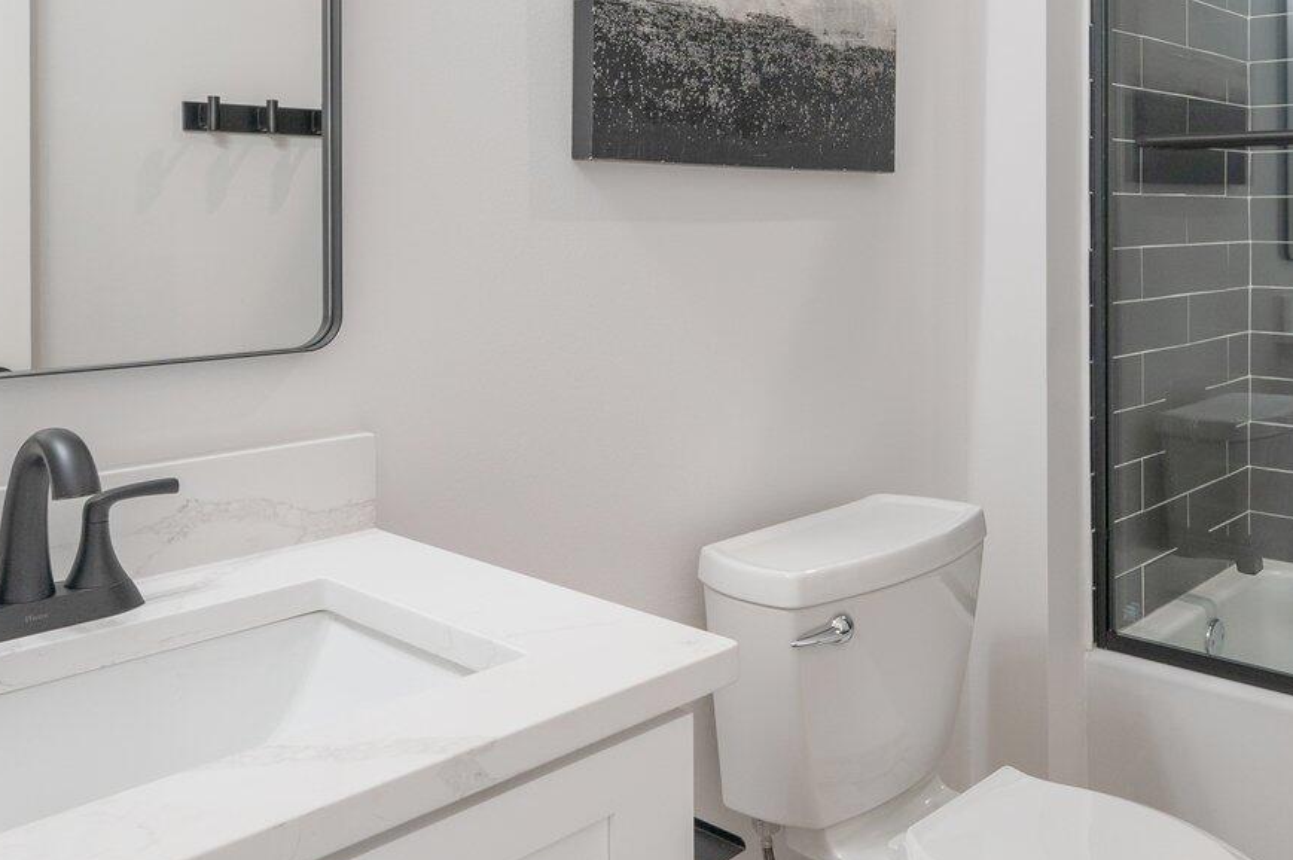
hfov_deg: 55.8
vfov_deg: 39.2
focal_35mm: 33
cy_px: 248
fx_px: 1184
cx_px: 884
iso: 320
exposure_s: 1/25
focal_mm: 14
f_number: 6.3
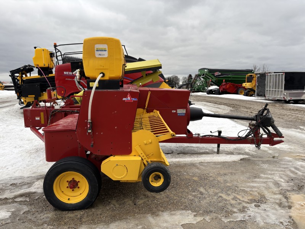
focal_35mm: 26
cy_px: 114
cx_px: 152
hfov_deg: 67.3
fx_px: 229
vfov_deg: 53.1
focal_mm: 5.96
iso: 50
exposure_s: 1/411
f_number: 1.6
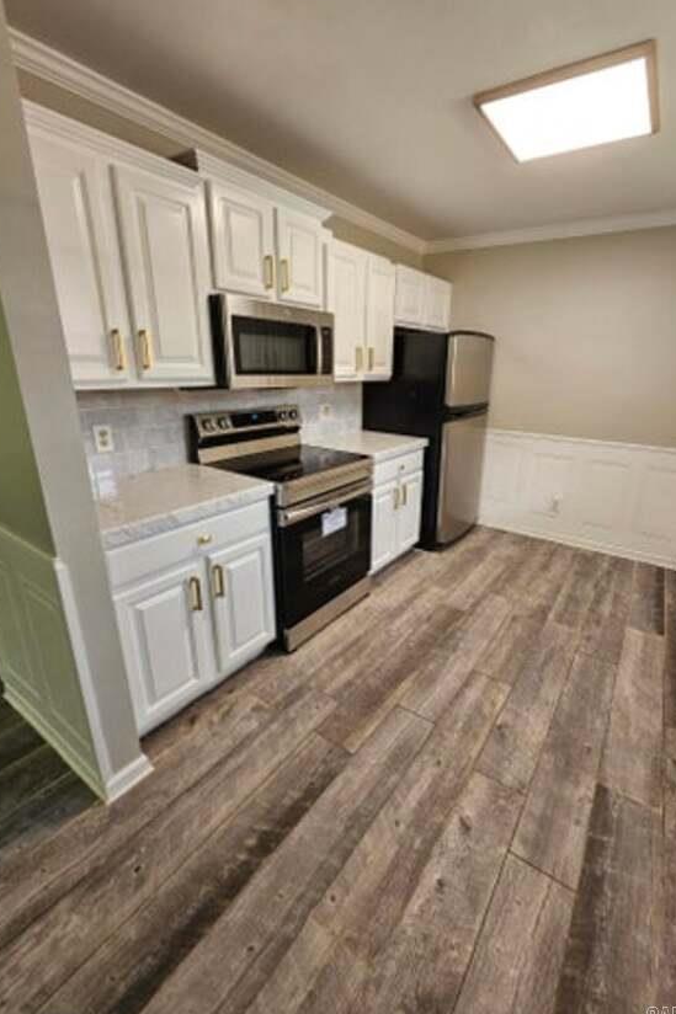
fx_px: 394
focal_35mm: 14
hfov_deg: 80.9
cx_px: 376
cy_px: 505
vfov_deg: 104.3
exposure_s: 1/60
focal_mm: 2.2
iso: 100
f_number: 2.2
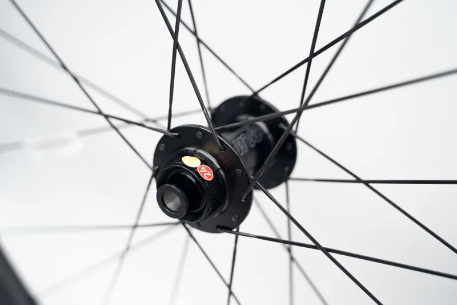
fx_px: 508
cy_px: 152
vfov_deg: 33.4
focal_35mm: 40
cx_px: 228
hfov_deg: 48.5
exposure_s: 1/1600
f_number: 2.8
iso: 800
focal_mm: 40
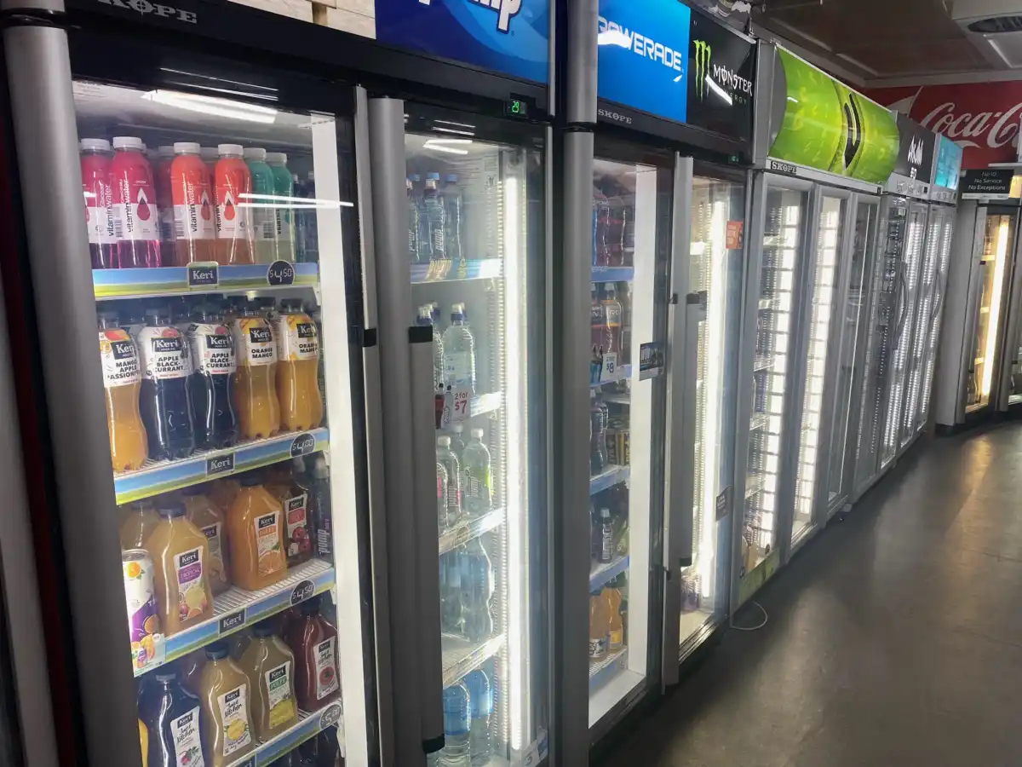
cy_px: 384
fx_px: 768
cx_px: 511
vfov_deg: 53.1
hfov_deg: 67.3
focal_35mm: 26
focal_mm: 4.25
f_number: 1.8
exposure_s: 1/100
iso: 32
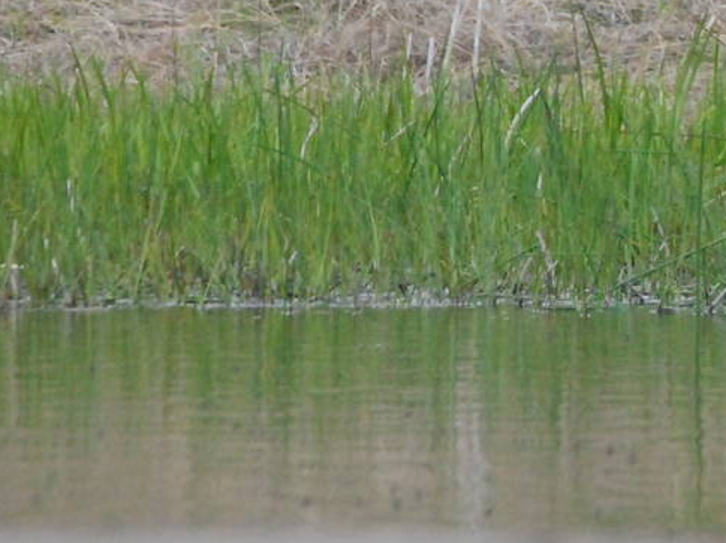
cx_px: 1168
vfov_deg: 3.0
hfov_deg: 3.9
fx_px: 10491
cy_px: -16
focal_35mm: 501
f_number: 13
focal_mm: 105
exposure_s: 1/500
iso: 1600
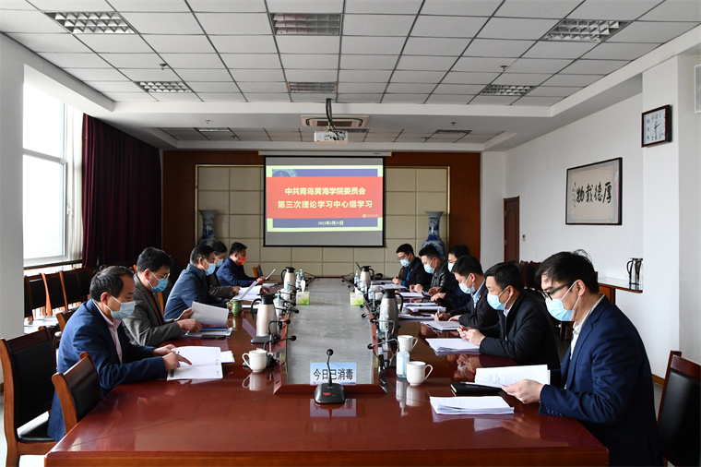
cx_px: 350
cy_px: 234
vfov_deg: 39.9
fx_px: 642
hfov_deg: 57.2
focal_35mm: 33
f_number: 7.1
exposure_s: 1/200
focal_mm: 22
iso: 2000
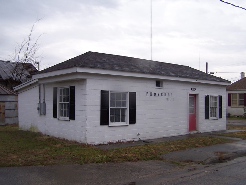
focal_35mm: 38
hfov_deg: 49.0
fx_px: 270
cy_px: 92
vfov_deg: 37.7
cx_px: 123
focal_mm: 6.3
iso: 80
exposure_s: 1/500
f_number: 2.8
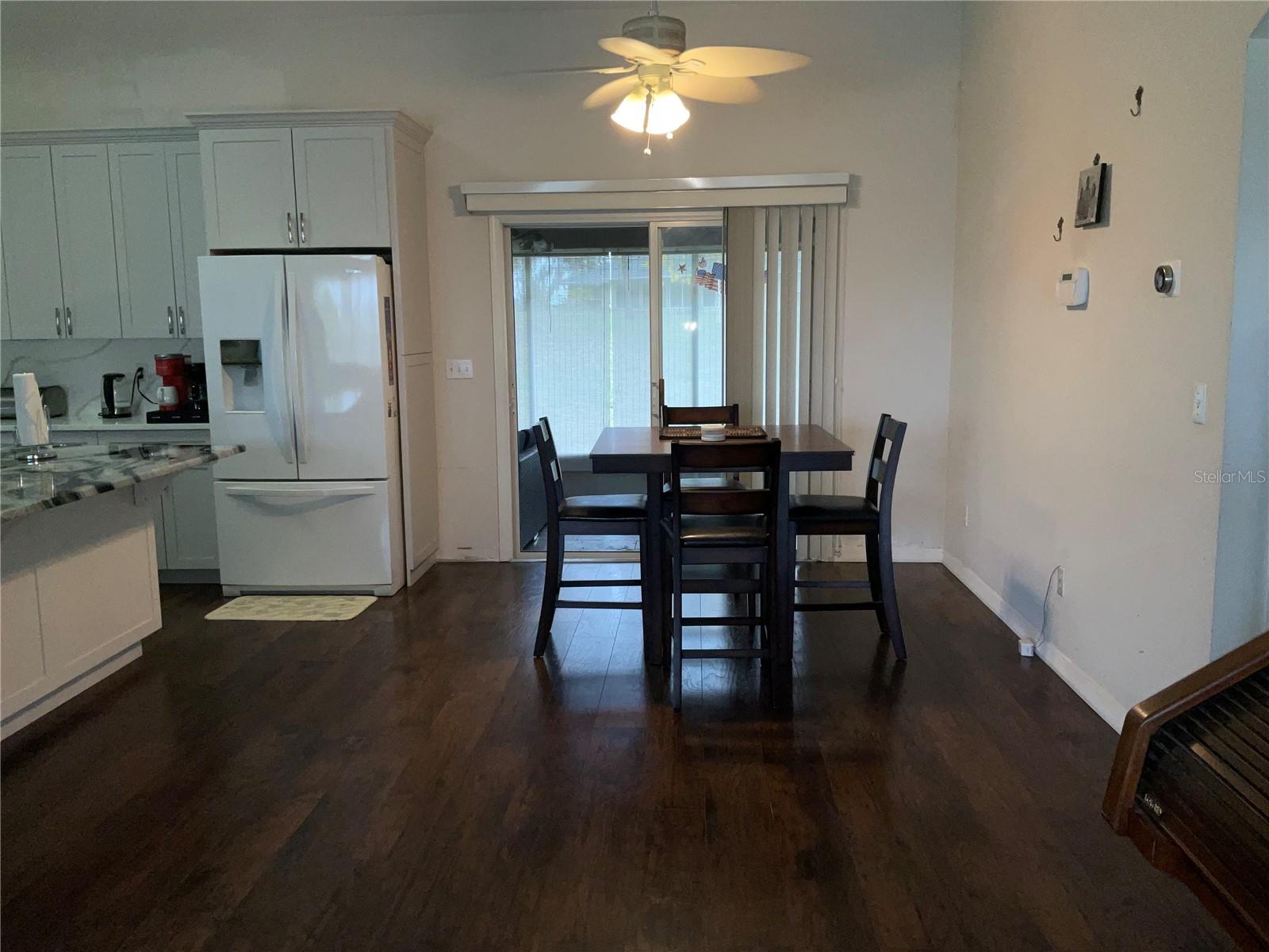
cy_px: 476
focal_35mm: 29
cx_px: 634
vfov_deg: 48.2
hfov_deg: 61.7
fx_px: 1063
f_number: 1.8
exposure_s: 1/60
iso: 40
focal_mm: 3
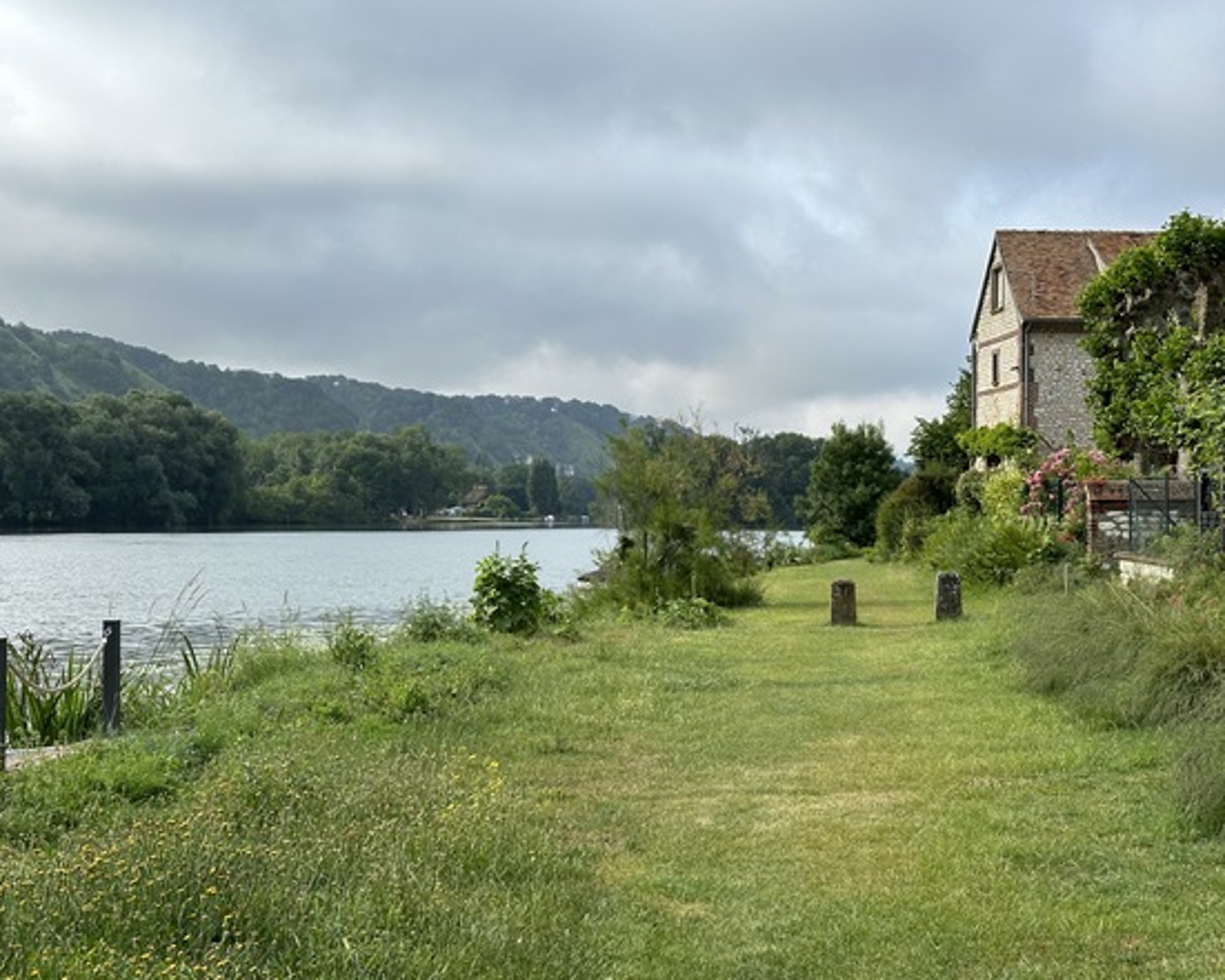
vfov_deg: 29.7
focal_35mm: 51
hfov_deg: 36.6
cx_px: 663
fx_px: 1849
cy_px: 484
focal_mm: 6.86
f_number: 1.78
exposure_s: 1/3058
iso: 64
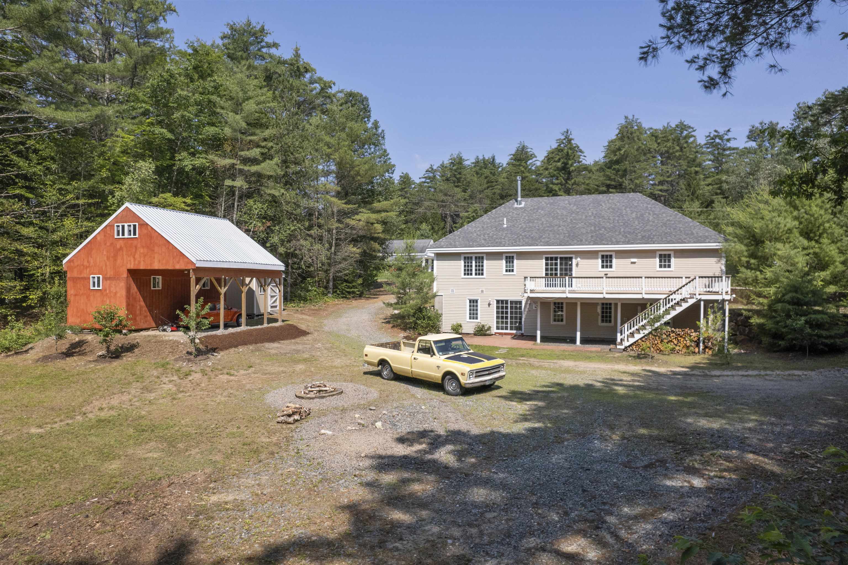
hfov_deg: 78.6
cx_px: 424
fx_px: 518
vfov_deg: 57.2
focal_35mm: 22
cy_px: 282
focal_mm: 8.38
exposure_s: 1/400
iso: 100
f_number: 2.8
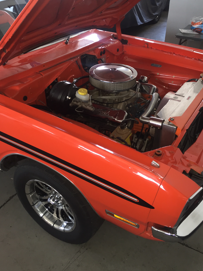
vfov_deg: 56.8
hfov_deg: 44.1
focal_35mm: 32
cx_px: 109
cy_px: 130
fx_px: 250
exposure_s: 1/33
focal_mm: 4.15
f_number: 2.2
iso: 125
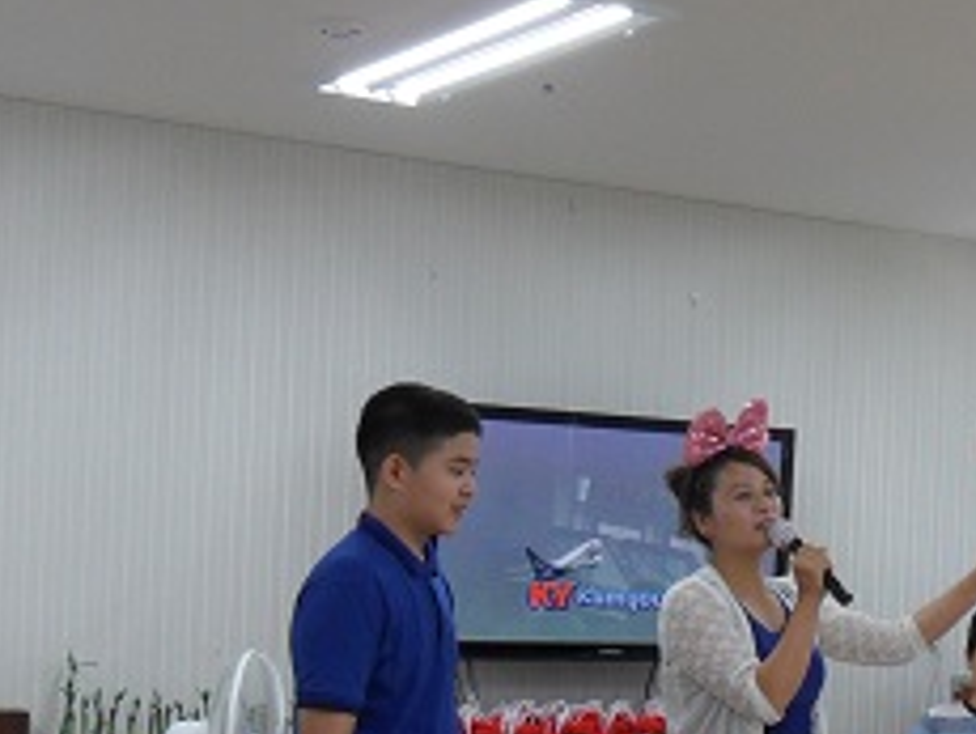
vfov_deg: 19.5
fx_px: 2117
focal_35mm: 75
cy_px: 564
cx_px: 921
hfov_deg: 25.0
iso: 100
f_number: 3.5
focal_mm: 4.9
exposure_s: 1/30
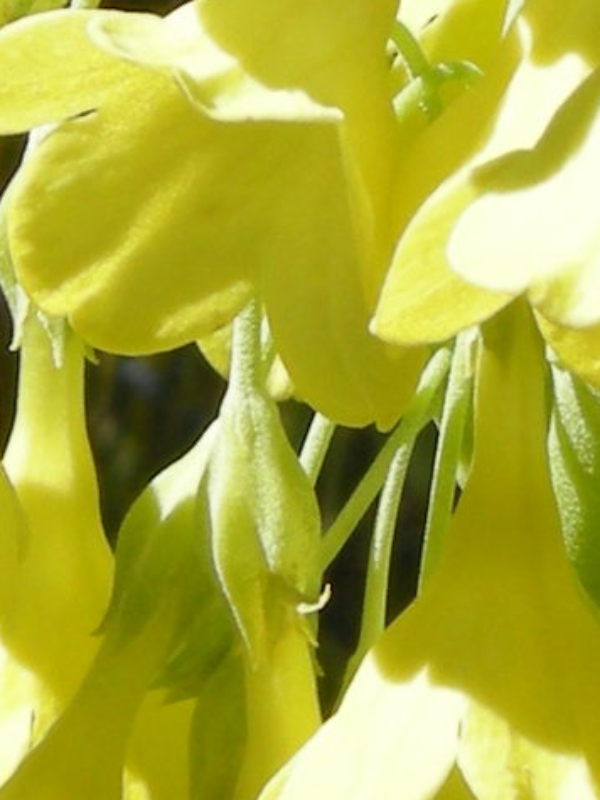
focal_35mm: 177
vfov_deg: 11.2
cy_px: 318
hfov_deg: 8.4
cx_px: 396
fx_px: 4092
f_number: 6.1
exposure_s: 1/214
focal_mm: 7.5
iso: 64
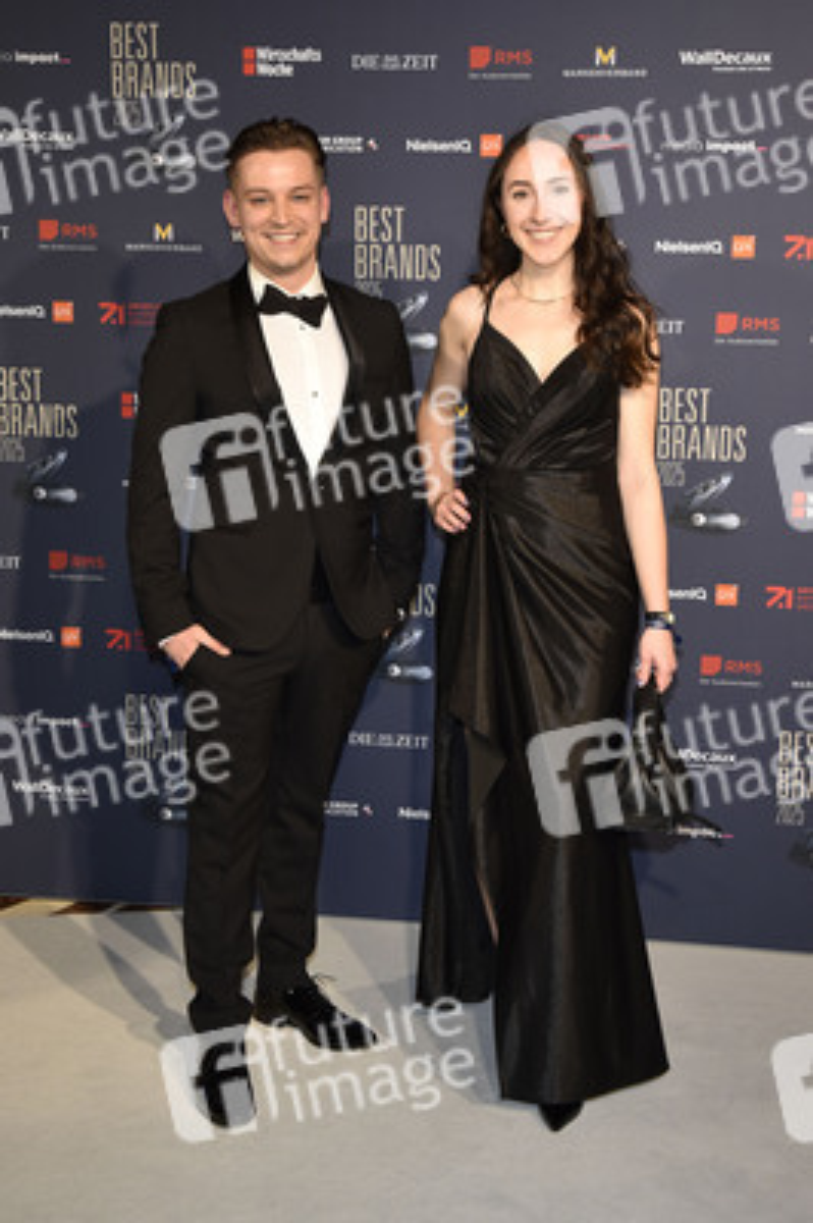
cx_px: 406
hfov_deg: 28.0
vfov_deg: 41.1
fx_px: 1629
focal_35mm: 48
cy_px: 612
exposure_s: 1/250
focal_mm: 48
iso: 1250
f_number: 6.3
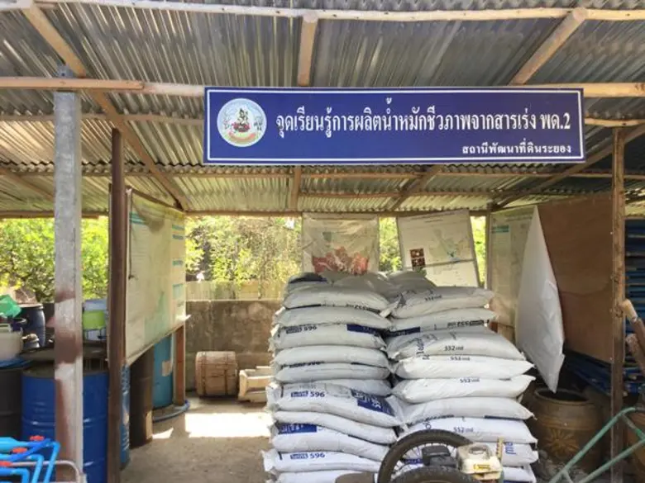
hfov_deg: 58.4
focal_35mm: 31
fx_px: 578
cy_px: 242
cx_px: 322
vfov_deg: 45.4
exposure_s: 1/100
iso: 32
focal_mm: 3.3
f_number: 2.4
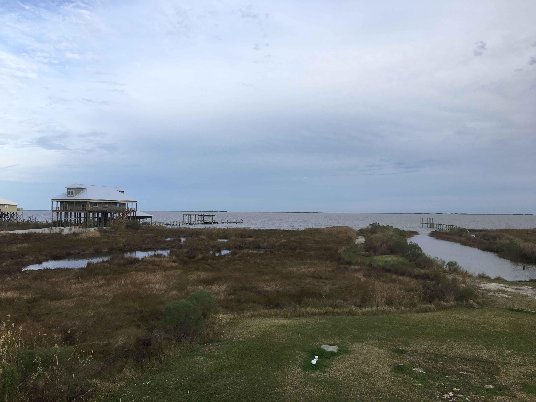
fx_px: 449
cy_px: 201
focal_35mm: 29
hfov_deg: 61.7
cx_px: 268
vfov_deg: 48.2
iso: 25
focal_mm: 4.15
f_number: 2.2
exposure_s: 1/549
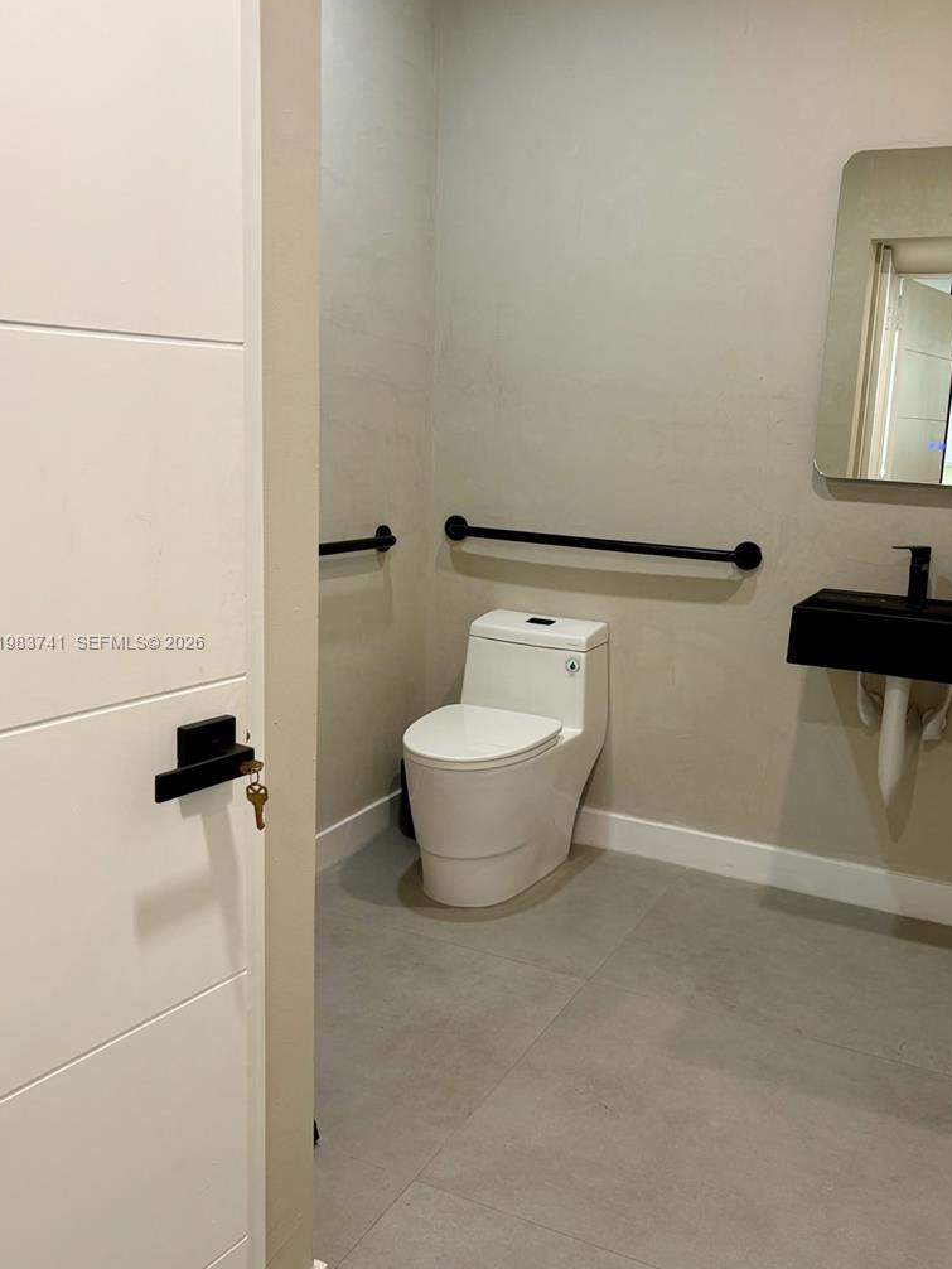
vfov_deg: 58.3
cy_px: 643
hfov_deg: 45.4
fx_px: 1136
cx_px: 537
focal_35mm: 31
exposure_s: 1/60
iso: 80
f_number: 1.6
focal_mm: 5.96
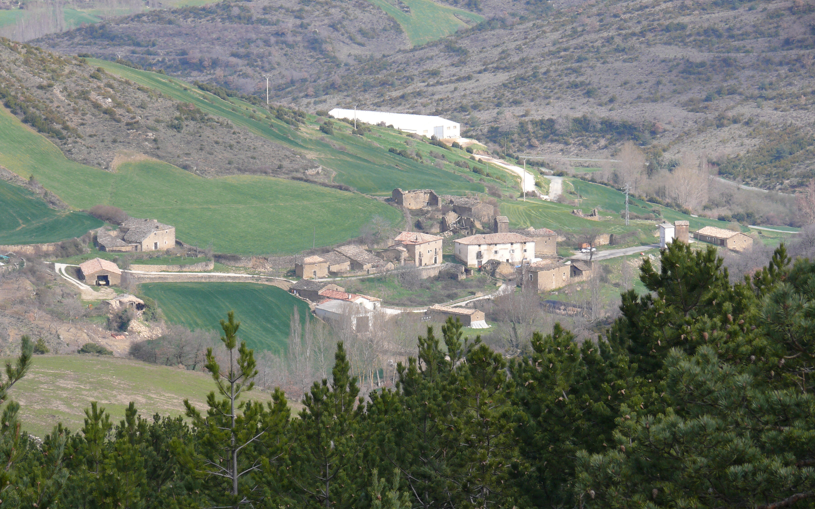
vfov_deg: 6.6
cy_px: 272
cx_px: 406
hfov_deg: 10.5
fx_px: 4420
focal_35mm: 199
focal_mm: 39.5
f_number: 5.6
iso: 100
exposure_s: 1/250
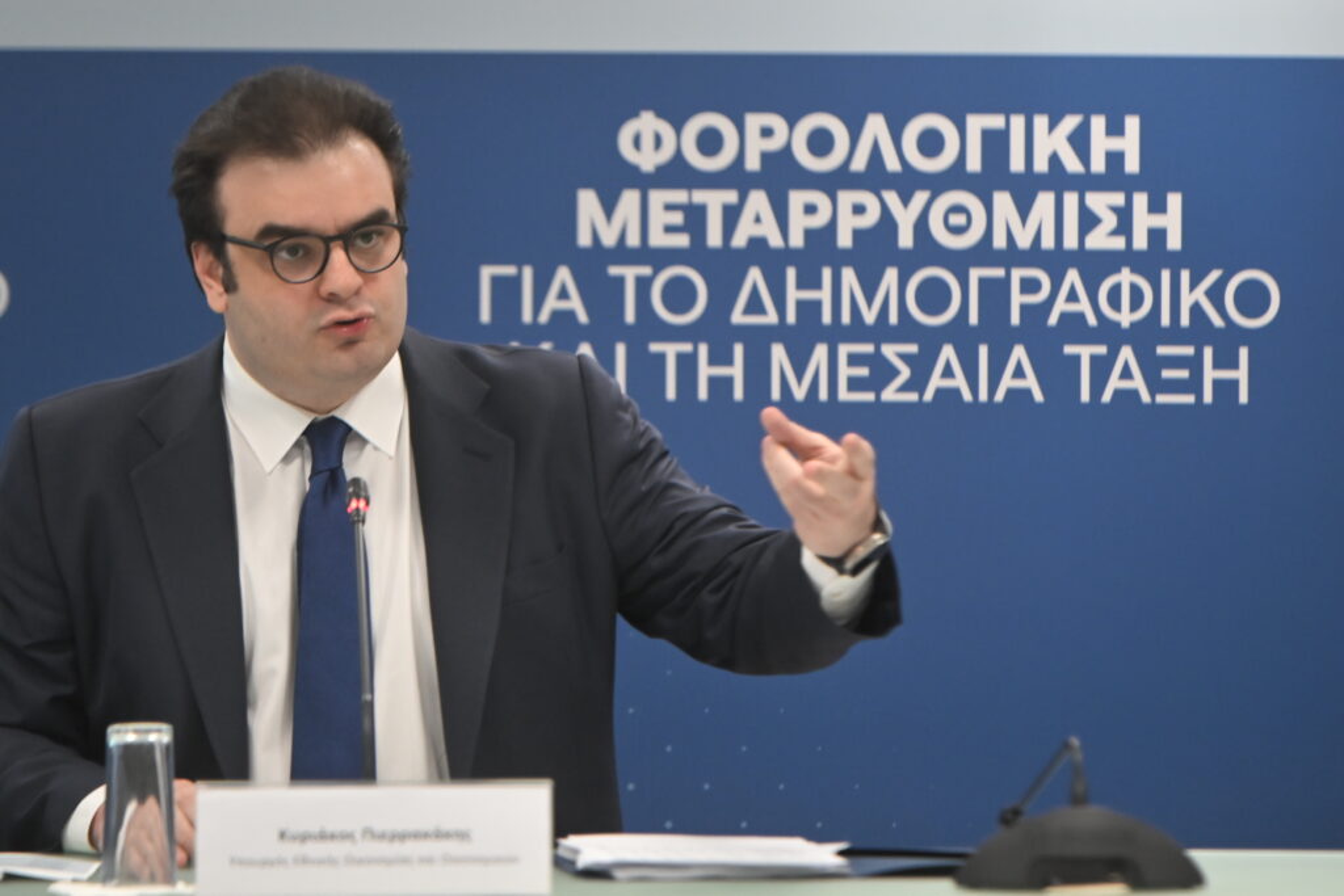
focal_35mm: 285
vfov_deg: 4.8
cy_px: 448
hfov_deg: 7.2
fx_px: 10641
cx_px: 672
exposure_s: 1/320
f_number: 2.8
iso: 2000
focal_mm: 190
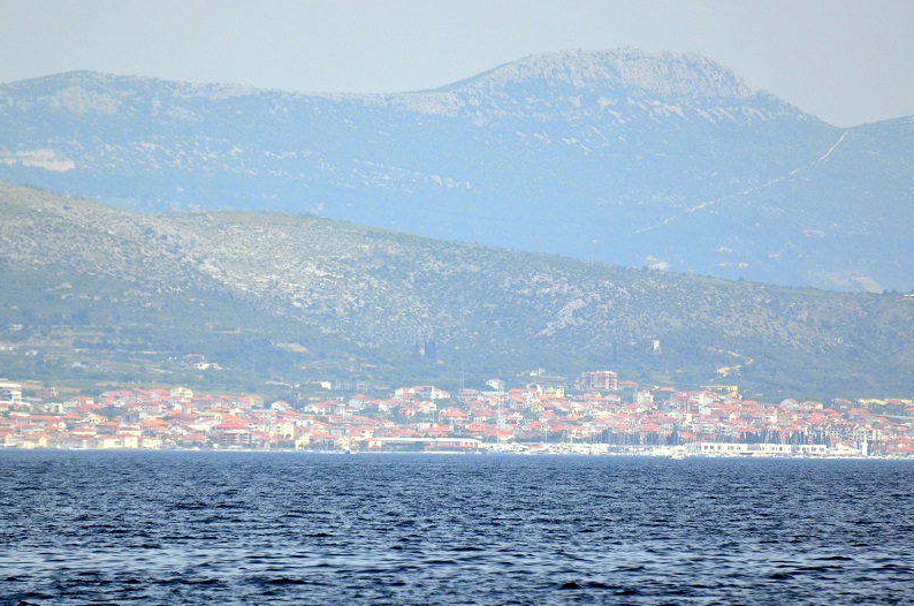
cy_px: 320
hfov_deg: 3.7
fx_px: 14341
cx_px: 433
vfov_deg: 2.4
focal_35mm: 566
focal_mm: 300
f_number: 5.6
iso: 800
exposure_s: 1/4000
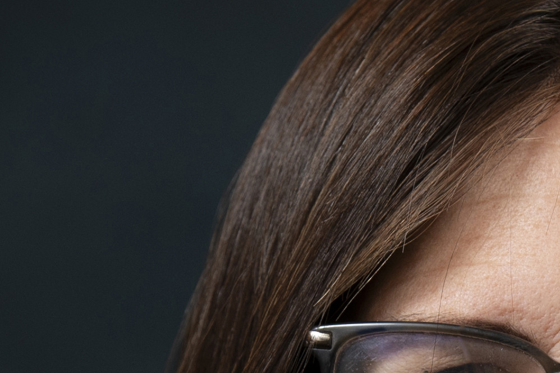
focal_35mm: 818
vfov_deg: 1.7
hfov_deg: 2.5
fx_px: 12716
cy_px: 810
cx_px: 548
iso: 200
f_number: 5.6
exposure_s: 1/160
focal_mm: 135
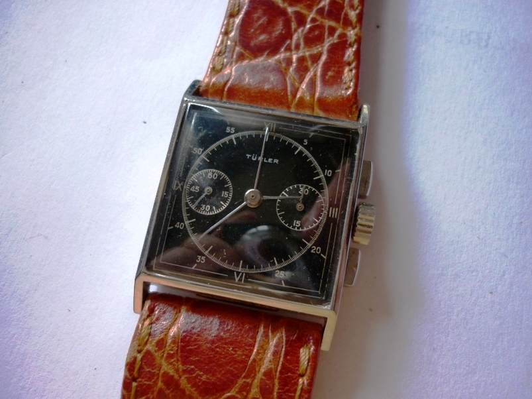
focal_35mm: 33
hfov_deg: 55.4
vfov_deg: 42.9
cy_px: 200
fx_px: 507
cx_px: 266
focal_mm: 5.5
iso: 250
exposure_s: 1/30
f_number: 2.8
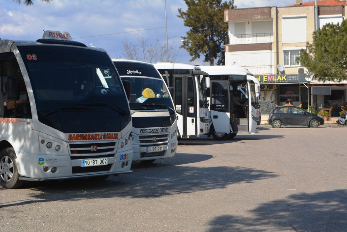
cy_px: 116
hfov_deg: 31.9
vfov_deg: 21.6
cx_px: 174
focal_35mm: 63
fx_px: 607
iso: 100
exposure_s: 1/200
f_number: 11
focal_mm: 42
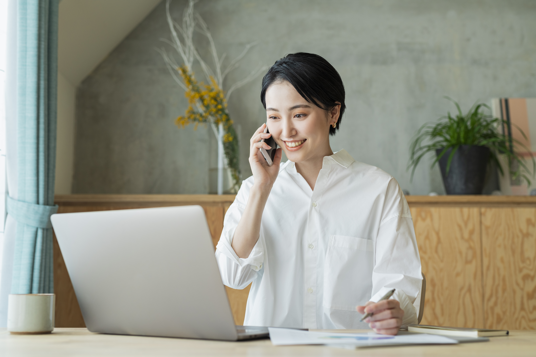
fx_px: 744
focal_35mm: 50
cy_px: 178
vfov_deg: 27.0
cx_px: 268
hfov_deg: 39.6
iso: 320
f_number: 3.2
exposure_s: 1/200
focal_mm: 50
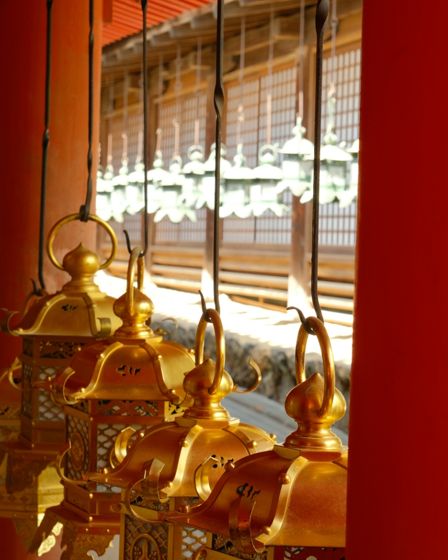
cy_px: 278
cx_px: 223
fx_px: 1276
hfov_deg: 19.9
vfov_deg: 24.7
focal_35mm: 77
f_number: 6.4
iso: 1000
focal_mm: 44.7
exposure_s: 1/100
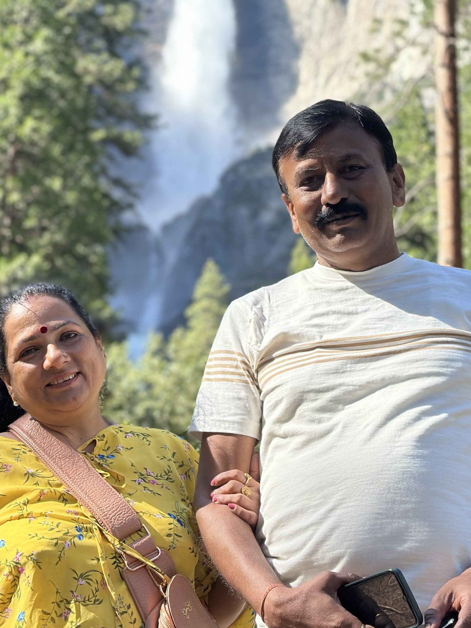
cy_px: 269
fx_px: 1415
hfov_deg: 18.9
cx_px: 210
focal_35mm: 78
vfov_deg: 25.0
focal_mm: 6.86
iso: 80
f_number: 1.78
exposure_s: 1/1120
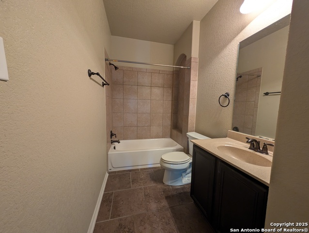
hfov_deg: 110.5
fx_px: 107
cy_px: 116
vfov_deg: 94.6
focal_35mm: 12
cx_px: 154
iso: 88
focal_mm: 2.02
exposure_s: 1/24
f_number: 1.7
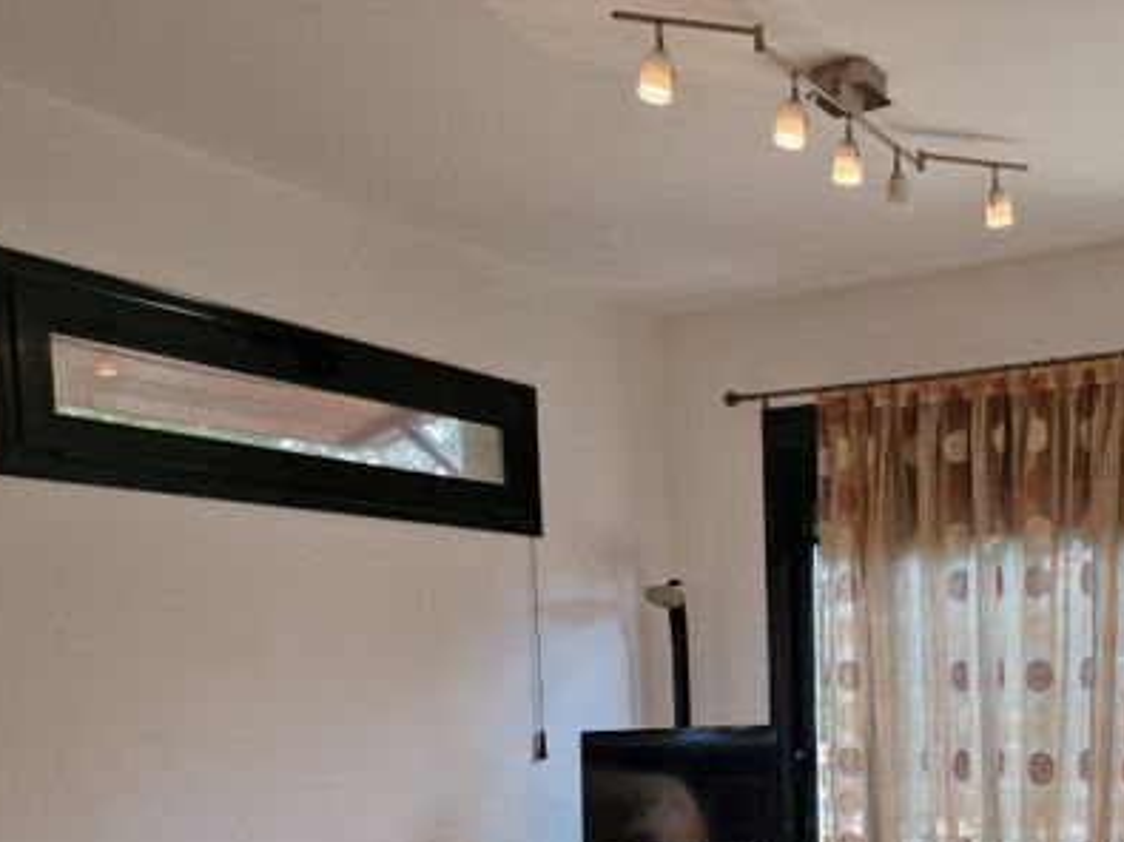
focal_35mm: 41
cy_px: 748
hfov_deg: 44.5
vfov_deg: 33.4
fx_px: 1331
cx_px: 824
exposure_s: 1/100
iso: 100
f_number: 1.8
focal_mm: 6.4
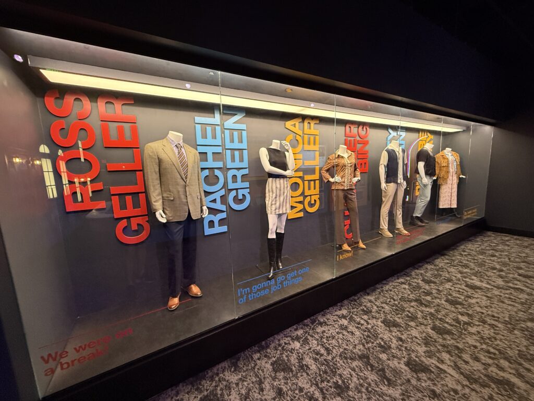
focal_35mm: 14
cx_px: 267
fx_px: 216
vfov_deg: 85.7
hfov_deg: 102.1
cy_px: 200
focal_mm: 2.22
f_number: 2.2
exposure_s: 1/67
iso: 320
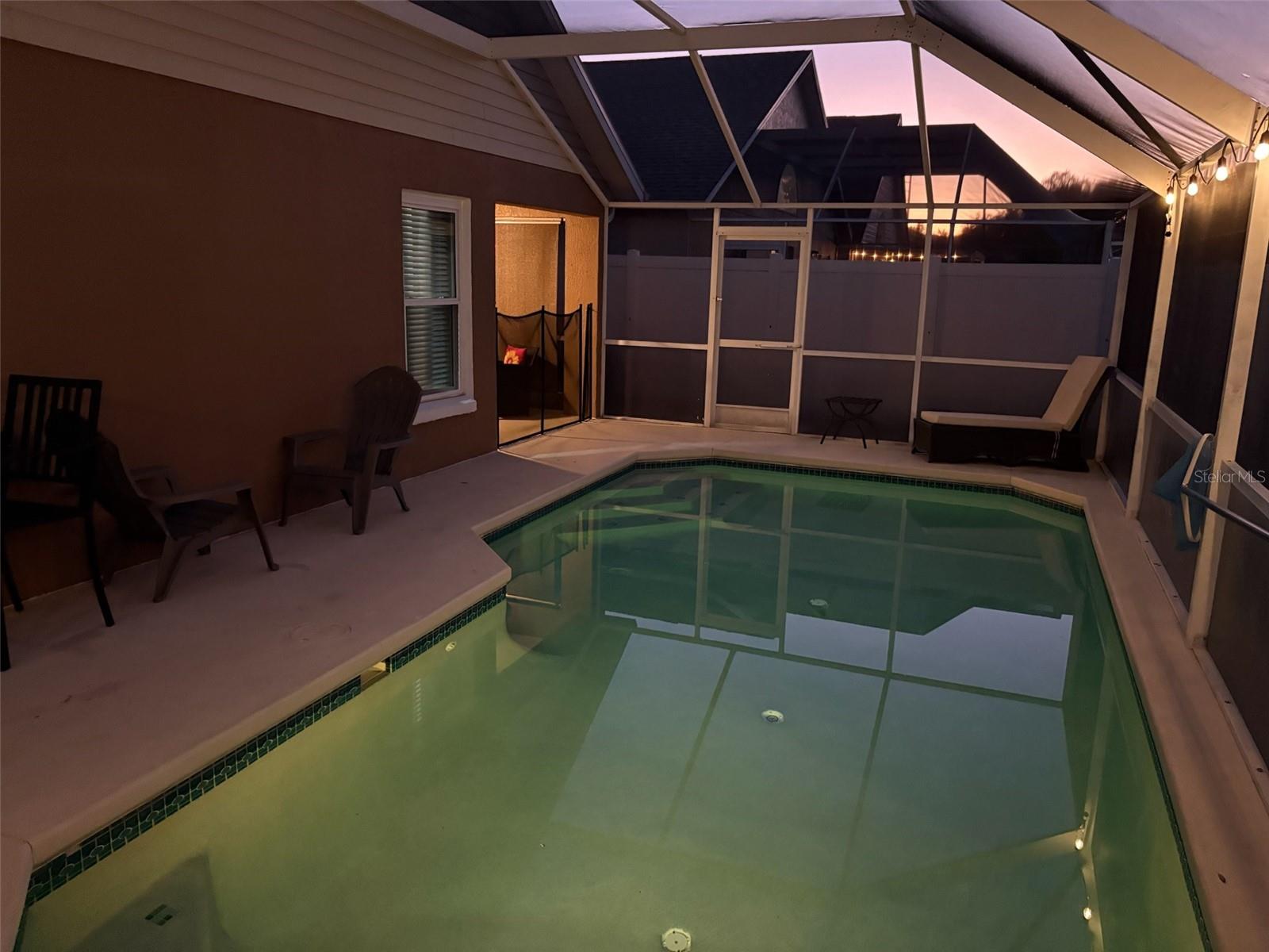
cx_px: 634
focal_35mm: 26
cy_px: 476
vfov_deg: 53.1
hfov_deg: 67.3
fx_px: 953
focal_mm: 5.96
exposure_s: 1/20
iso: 800
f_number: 1.6
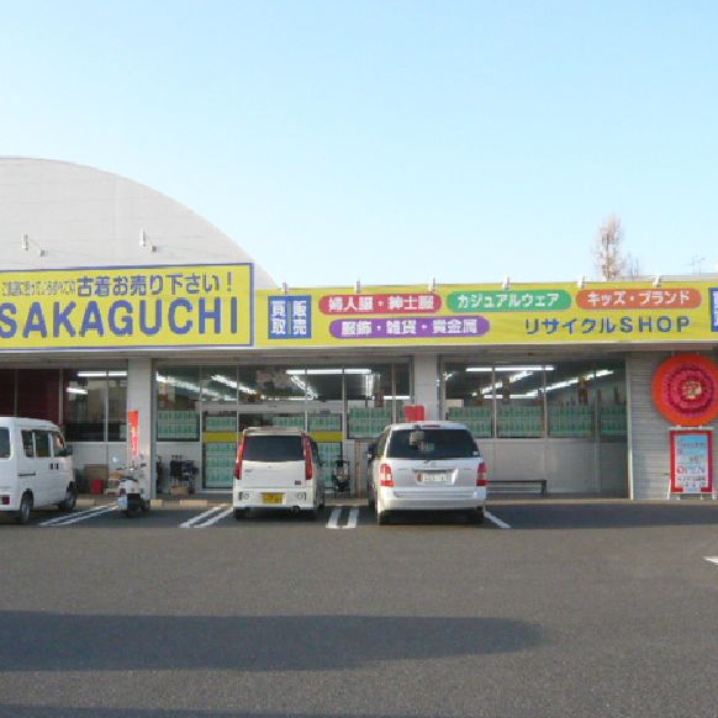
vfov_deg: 48.5
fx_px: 798
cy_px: 357
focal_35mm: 34
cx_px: 286
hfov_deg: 48.2
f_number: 8
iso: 400
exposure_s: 1/160
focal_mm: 4.6
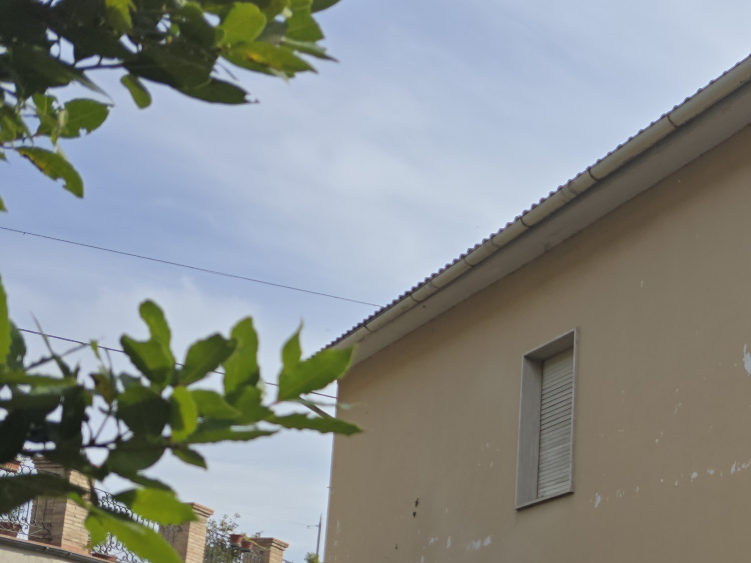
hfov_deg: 32.0
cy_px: 542
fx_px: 1128
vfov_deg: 26.7
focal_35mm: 52
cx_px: 847
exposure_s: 1/1497
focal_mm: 6.3
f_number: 1.7
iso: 12
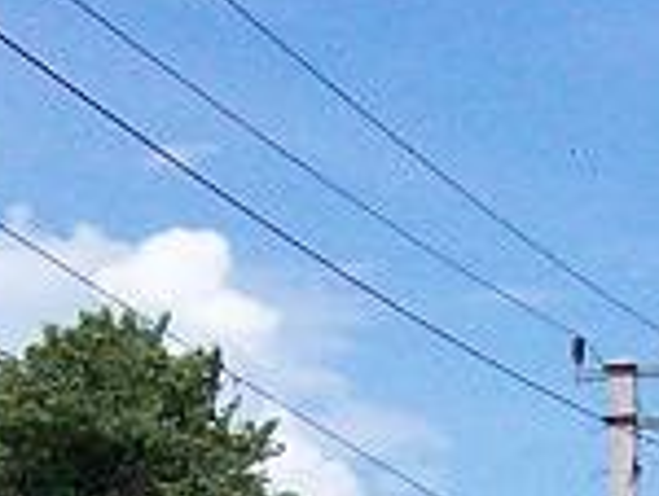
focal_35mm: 239
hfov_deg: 8.3
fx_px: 4557
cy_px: 1086
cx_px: 226
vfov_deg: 6.0
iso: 154
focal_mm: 6
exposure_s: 1/1401
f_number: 4.8
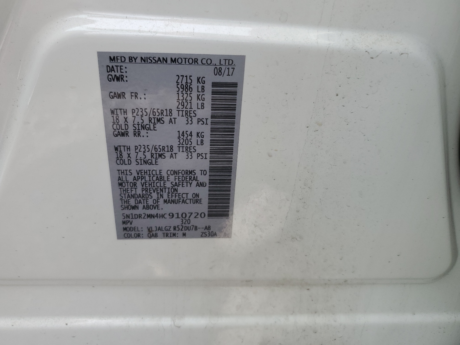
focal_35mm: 26
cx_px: 230
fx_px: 346
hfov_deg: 67.3
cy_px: 172
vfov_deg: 53.1
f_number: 1.5
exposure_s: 1/556
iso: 50
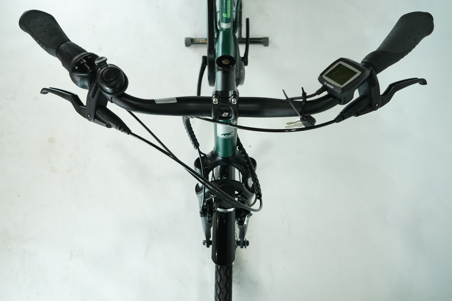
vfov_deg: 46.4
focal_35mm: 28
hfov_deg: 65.5
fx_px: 352
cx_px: 226
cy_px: 150
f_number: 5.6
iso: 1600
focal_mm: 28
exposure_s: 1/200
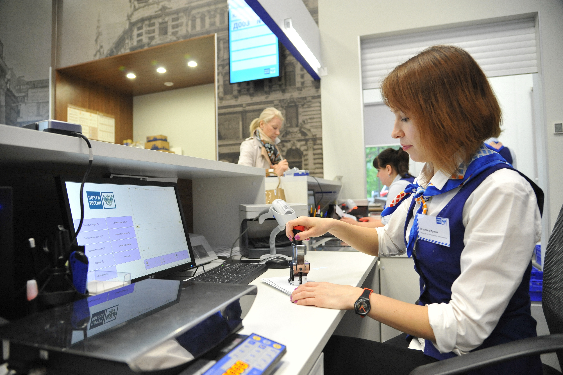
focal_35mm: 24
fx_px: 375
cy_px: 188
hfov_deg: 73.8
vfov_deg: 53.1
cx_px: 282
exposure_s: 1/125
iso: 2000
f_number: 4
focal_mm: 24
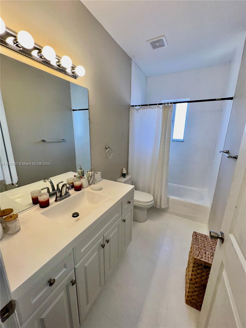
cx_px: 123
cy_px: 164
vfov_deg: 106.2
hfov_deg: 89.9
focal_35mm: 13
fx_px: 123
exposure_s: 1/122
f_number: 1.8
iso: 32
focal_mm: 1.57
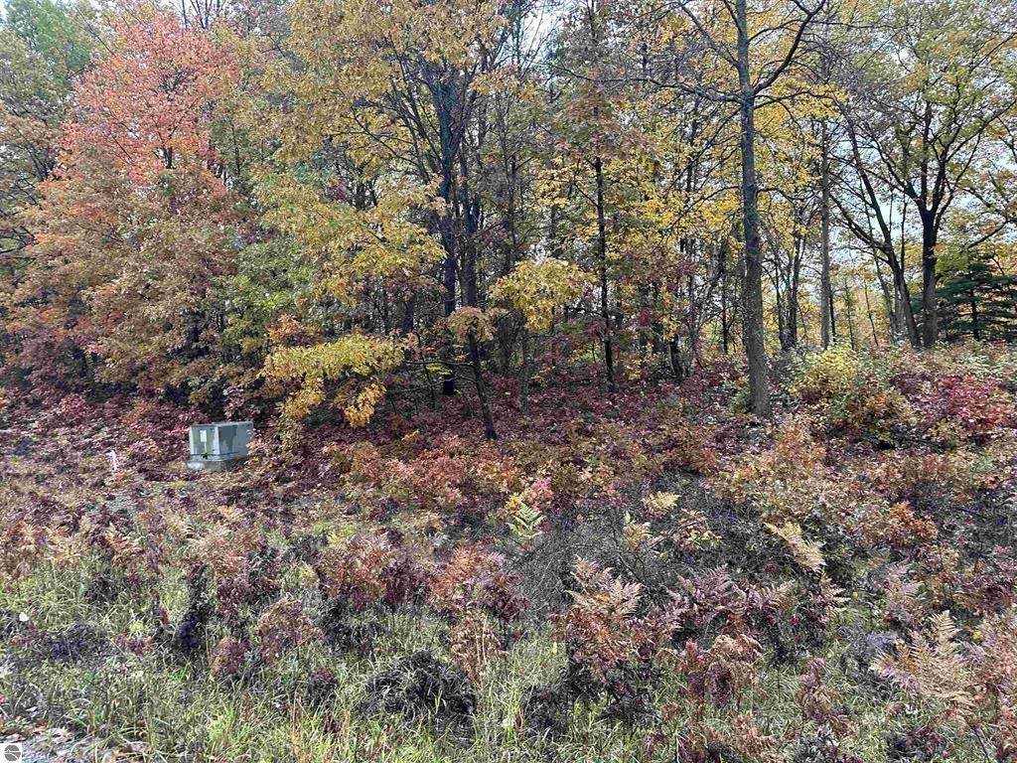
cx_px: 508
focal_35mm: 24
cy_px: 382
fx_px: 705
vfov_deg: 56.8
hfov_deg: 71.6
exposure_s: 1/121
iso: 160
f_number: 1.78
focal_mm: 6.86
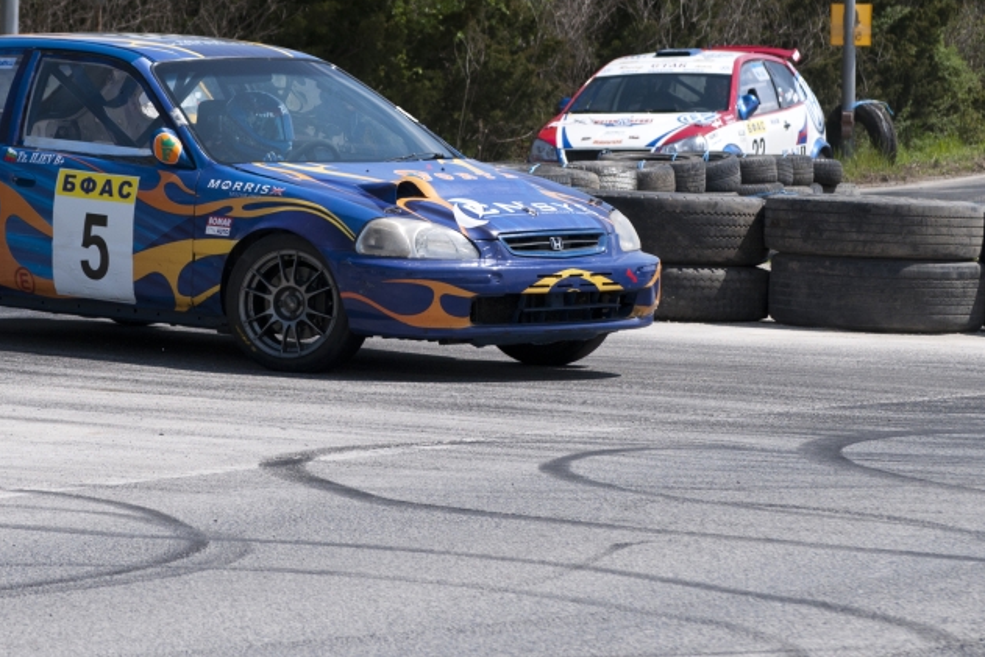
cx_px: 372
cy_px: 214
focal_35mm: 209
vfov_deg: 6.6
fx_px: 5719
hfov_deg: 9.8
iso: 400
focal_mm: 86
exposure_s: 1/1600
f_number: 7.1
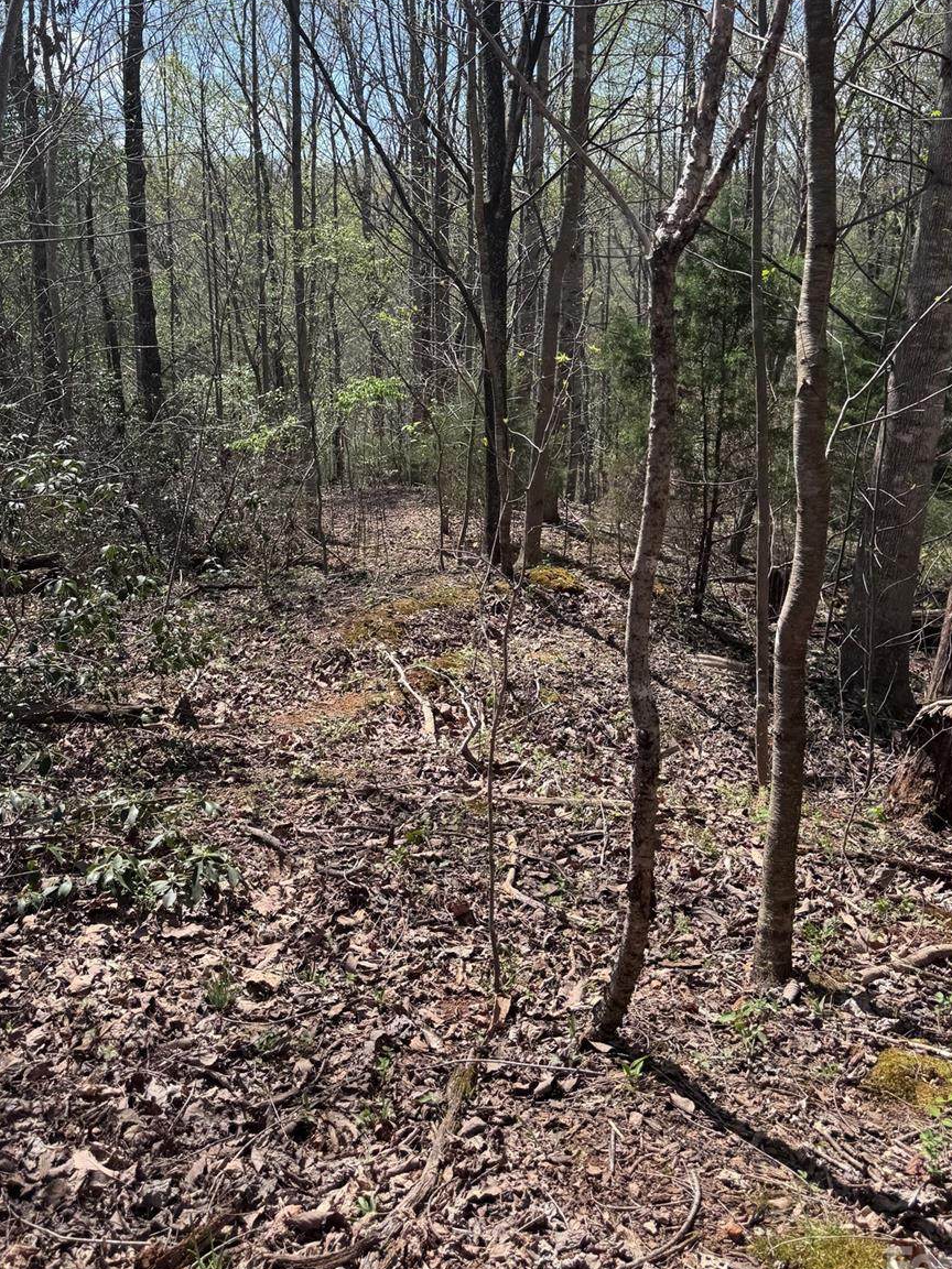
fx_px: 1173
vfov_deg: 56.4
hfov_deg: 44.2
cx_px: 456
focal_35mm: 32
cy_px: 517
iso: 80
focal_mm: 6.76
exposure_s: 1/2331
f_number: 1.78
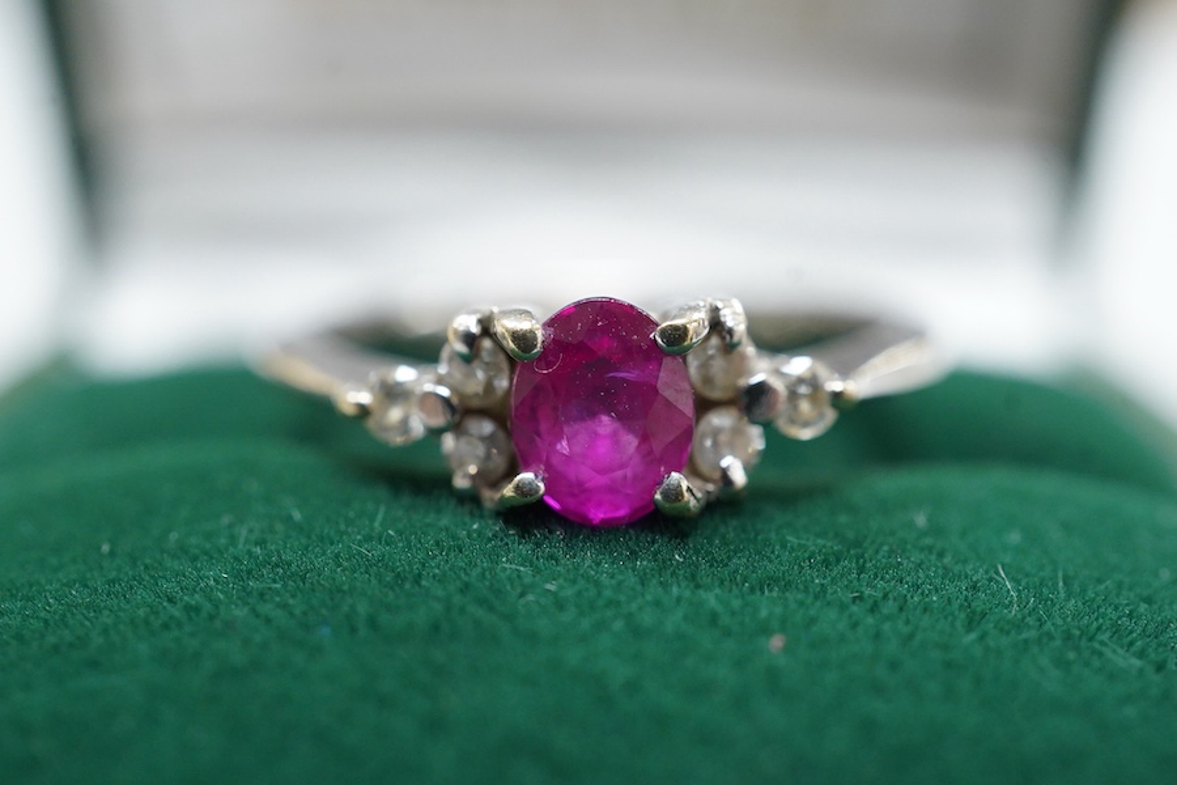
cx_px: 588
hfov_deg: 43.6
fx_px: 1471
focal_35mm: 45
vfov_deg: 29.9
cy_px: 392
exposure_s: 1/50
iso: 2500
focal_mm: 30
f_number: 13
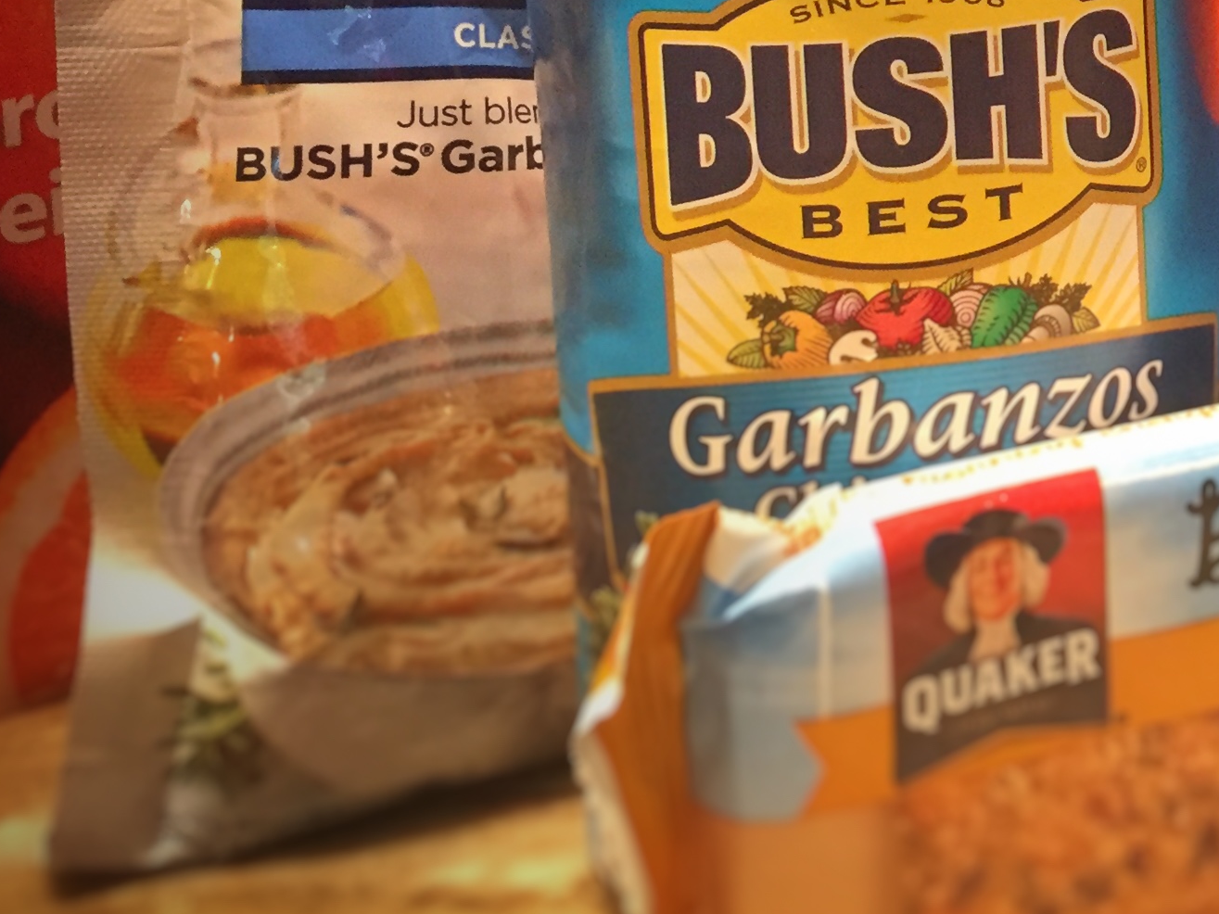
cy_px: -192
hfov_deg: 24.5
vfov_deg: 19.2
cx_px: 1462
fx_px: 2535
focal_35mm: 72
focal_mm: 4.15
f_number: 2.2
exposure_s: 1/30
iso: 200
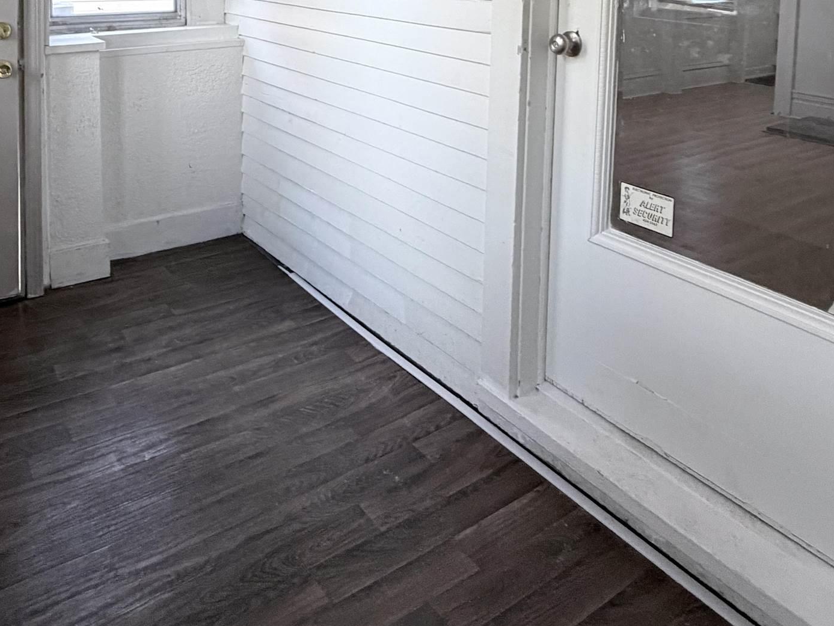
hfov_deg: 57.9
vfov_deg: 40.0
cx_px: 336
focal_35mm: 31
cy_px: 0
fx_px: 747
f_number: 2.2
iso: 400
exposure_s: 1/60
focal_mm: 2.22
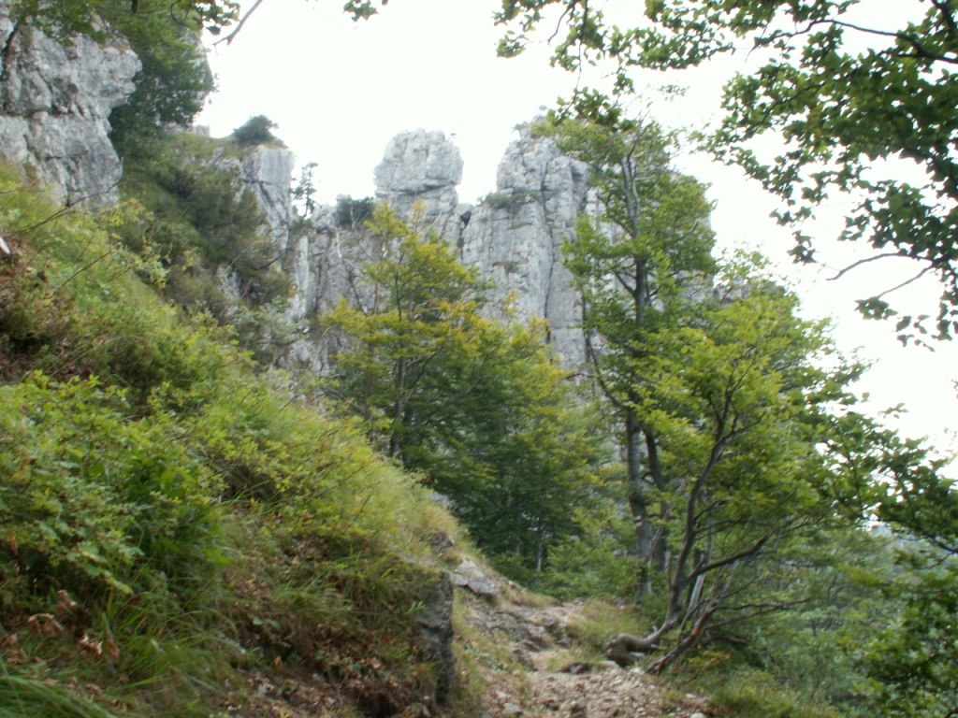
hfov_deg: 52.6
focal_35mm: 35
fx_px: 969
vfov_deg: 40.7
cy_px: 359
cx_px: 479
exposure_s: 1/25
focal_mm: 5.86
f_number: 7.1
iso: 50
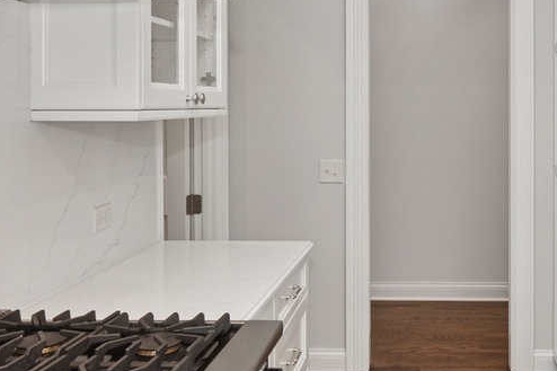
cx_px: 406
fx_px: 711
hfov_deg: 41.7
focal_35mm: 46
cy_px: 99
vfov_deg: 28.8
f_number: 8
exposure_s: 1/30
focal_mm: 14
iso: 200
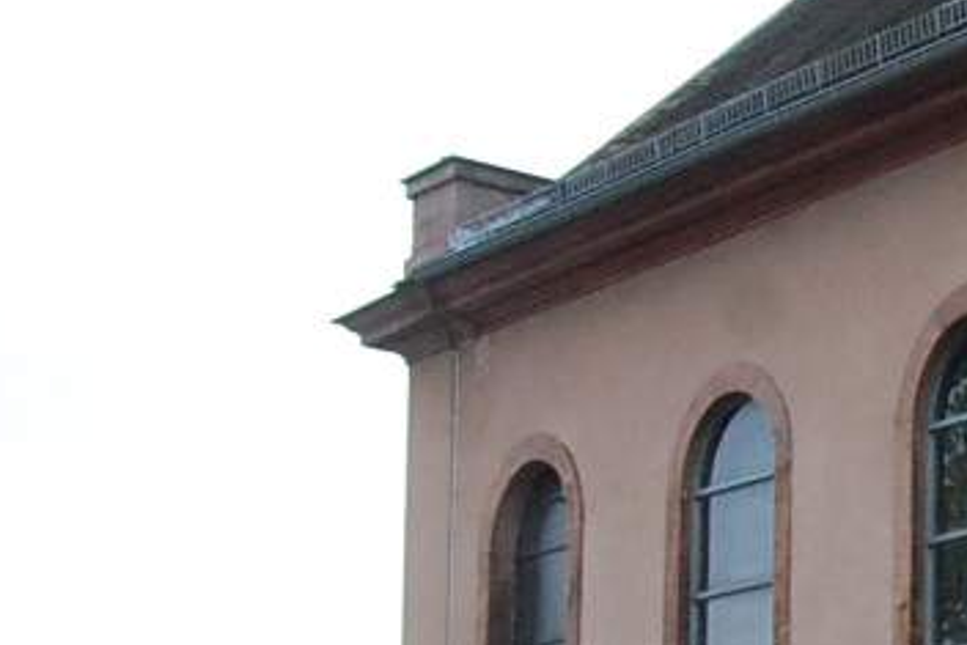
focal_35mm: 99
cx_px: 1698
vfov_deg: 13.4
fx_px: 2660
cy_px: 815
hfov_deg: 17.2
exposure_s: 1/400
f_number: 10
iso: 640
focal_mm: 12
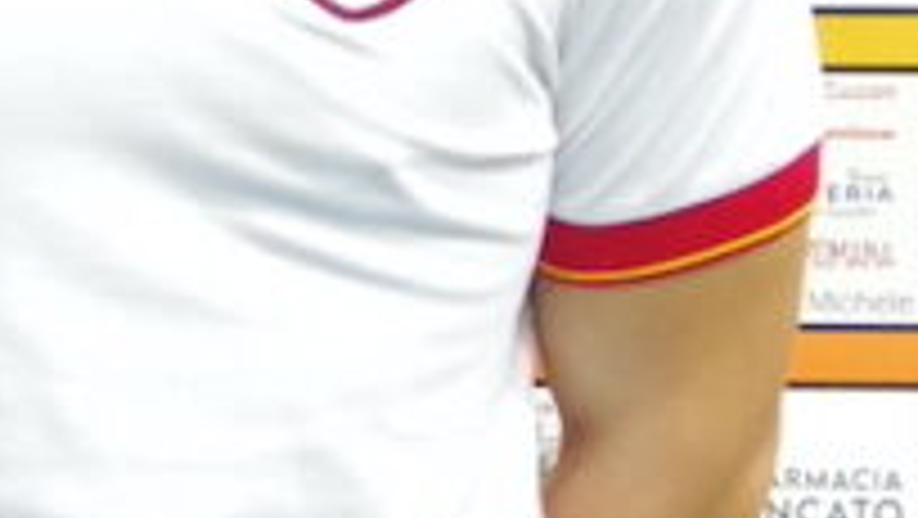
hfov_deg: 9.7
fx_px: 5382
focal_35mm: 221
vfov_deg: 5.5
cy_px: -41
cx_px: 198
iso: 3200
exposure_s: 1/50
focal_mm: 28.13
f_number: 2.8
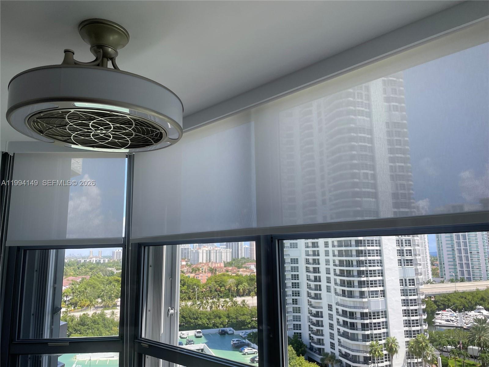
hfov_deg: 67.3
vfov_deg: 53.1
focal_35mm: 26
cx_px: 244
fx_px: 367
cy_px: 184
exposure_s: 1/498
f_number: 1.6
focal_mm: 4.2
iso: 32
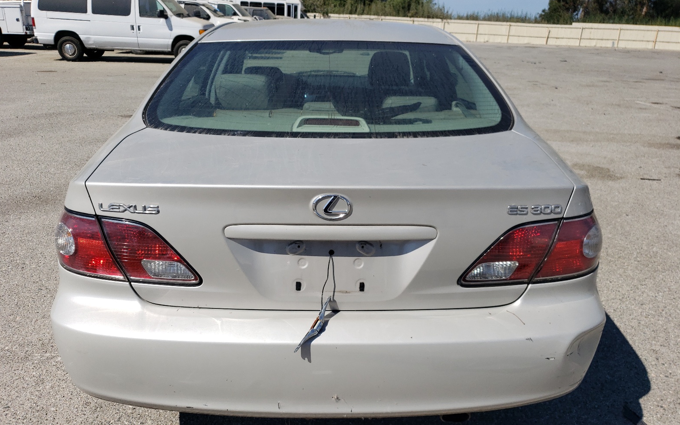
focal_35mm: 28
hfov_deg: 66.5
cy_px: 241
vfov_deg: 44.4
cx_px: 340
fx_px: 519
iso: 50
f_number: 1.5
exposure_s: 1/5000
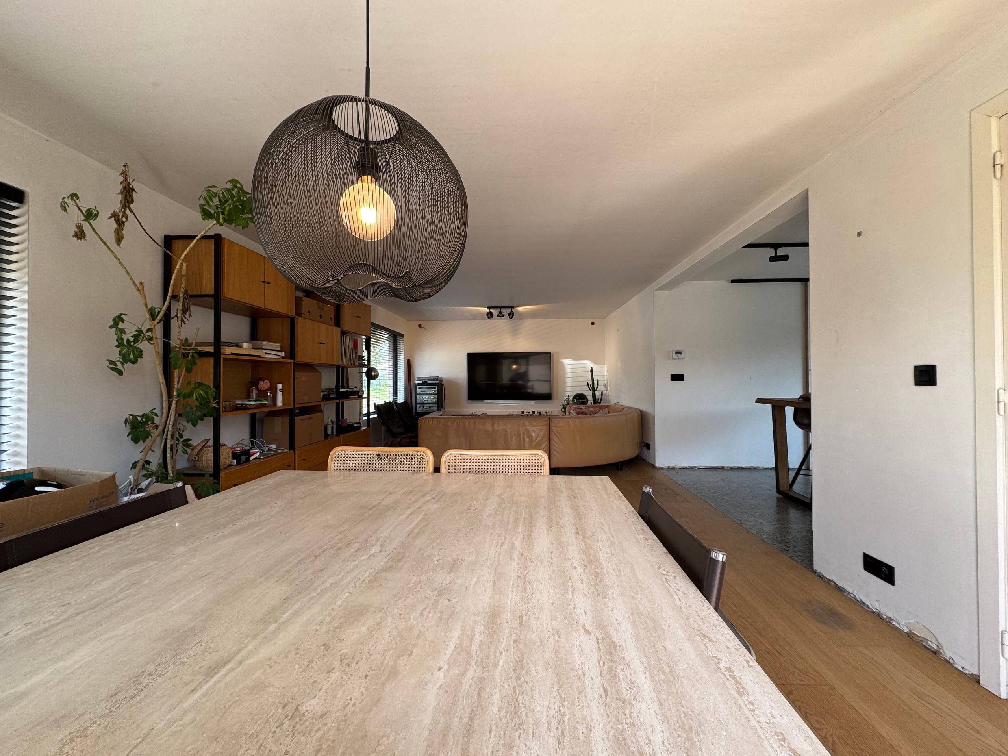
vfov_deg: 85.7
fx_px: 408
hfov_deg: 102.1
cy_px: 378
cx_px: 504
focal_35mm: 14
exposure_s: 1/99
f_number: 2.2
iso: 80
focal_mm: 2.22
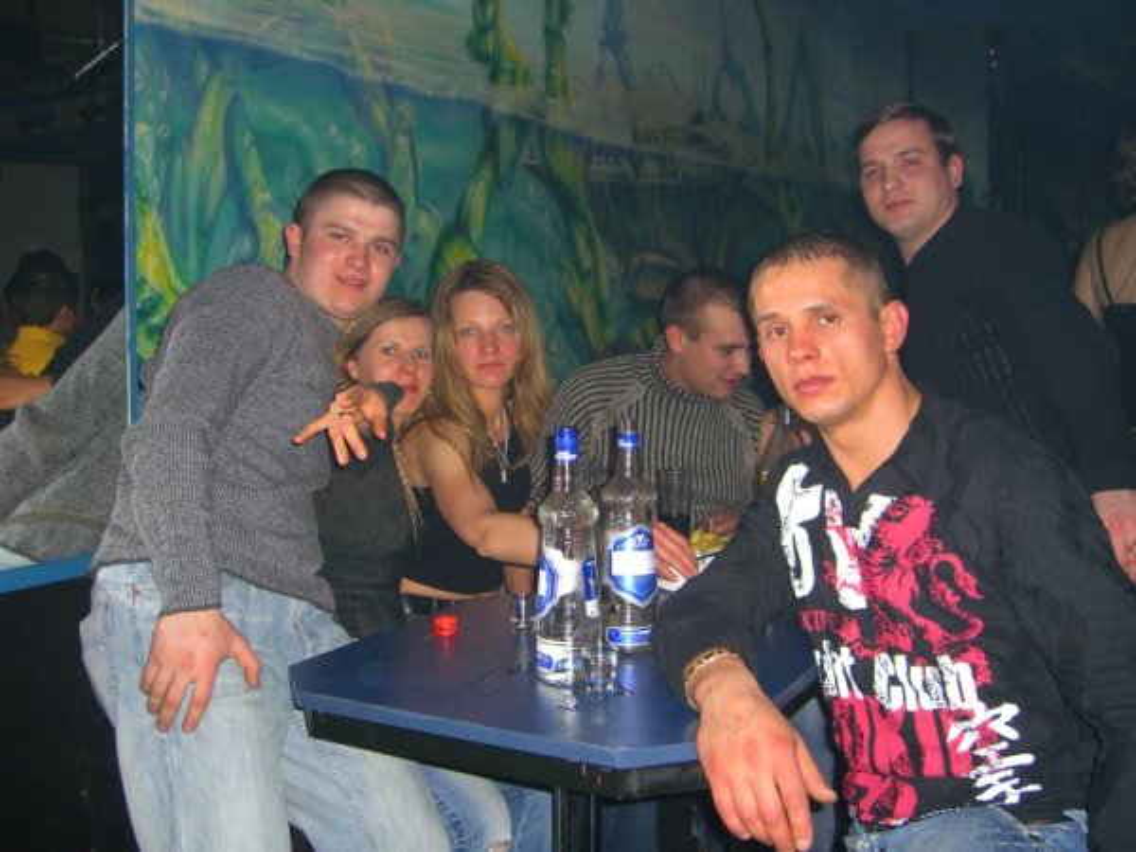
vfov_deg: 37.7
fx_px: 1247
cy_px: 426
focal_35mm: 38
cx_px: 568
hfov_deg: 49.0
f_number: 2.8
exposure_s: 1/60
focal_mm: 7.9
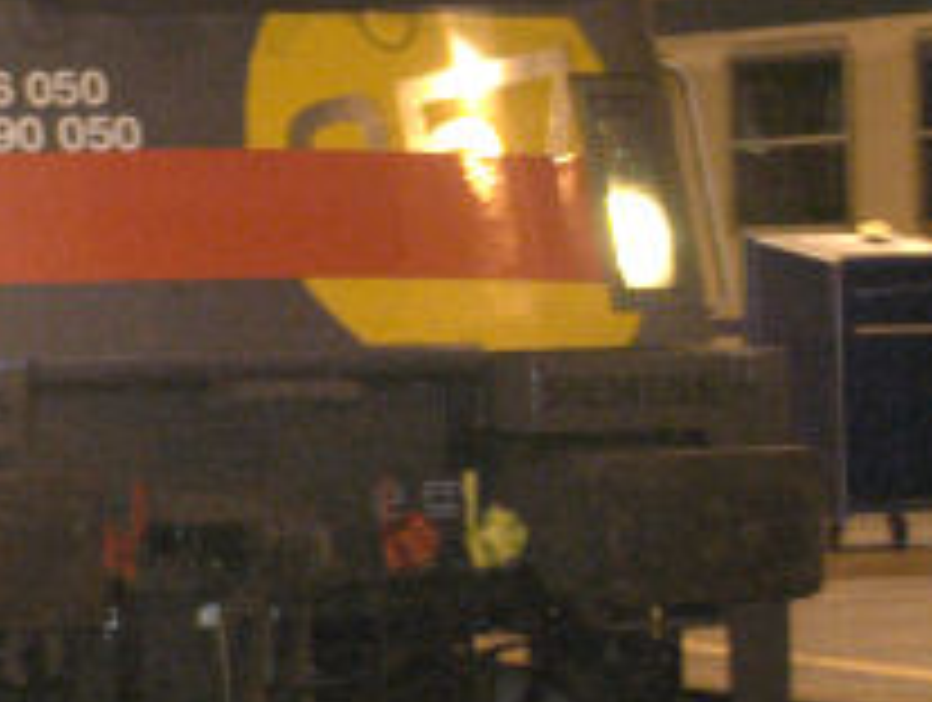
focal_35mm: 189
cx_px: -369
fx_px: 5097
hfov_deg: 10.2
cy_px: 108
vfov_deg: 7.9
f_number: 9
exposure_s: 1/8
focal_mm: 34
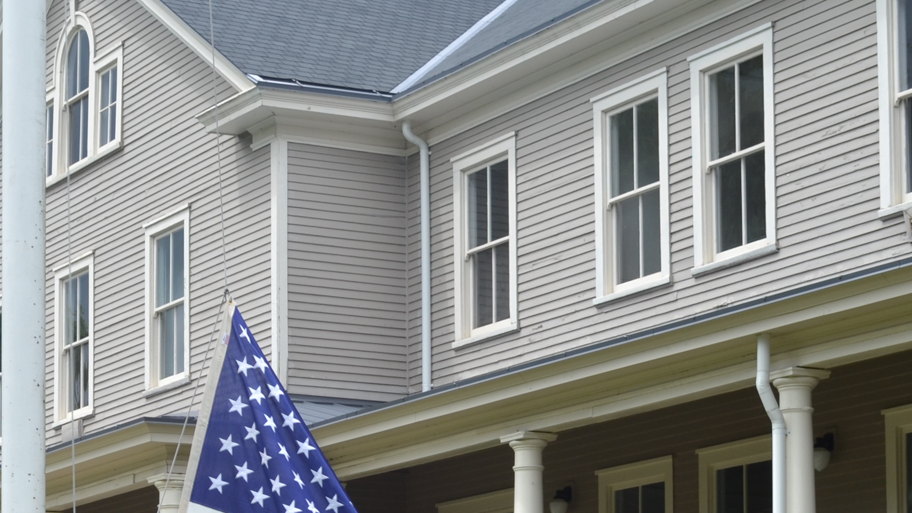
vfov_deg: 10.9
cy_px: 652
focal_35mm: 108
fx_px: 2617
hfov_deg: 19.4
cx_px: 104
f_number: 8
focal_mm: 29
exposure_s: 1/100
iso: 100
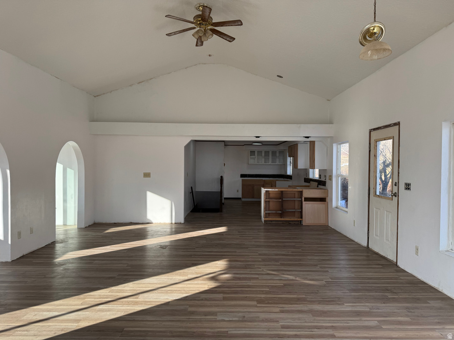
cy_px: 170
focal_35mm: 24
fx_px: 315
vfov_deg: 56.8
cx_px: 227
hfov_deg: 71.6
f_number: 1.78
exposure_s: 1/876
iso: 80
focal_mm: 6.76
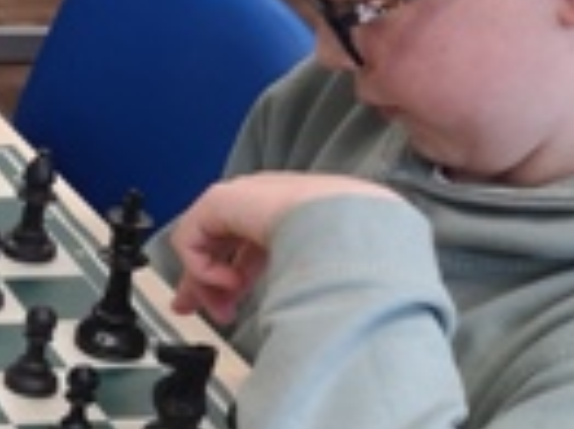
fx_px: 2187
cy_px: 105
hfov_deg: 13.5
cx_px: -447
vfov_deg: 11.2
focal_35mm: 132
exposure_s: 1/50
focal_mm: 3.95
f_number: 1.8
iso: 50
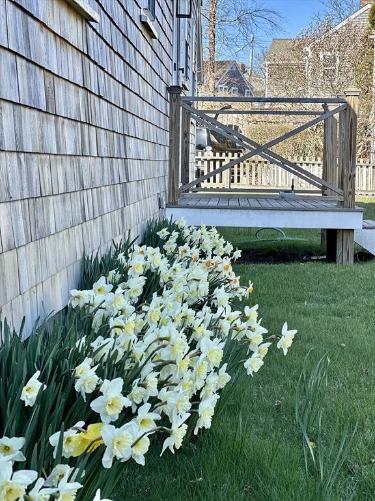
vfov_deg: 25.3
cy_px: 250
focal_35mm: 77
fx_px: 1112
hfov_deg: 19.1
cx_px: 188
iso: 32
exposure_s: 1/189
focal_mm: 9
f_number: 2.8
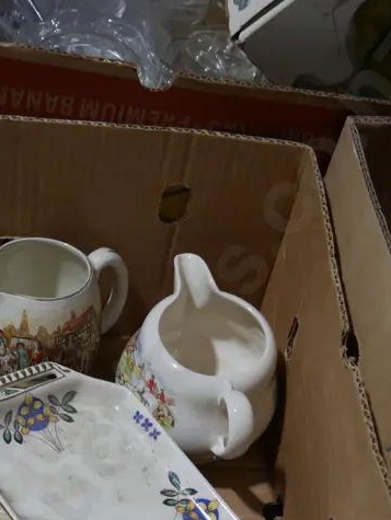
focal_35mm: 69
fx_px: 1038
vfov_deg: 27.0
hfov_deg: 21.1
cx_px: 77
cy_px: 487
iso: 200
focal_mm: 16
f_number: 3.6
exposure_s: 1/125
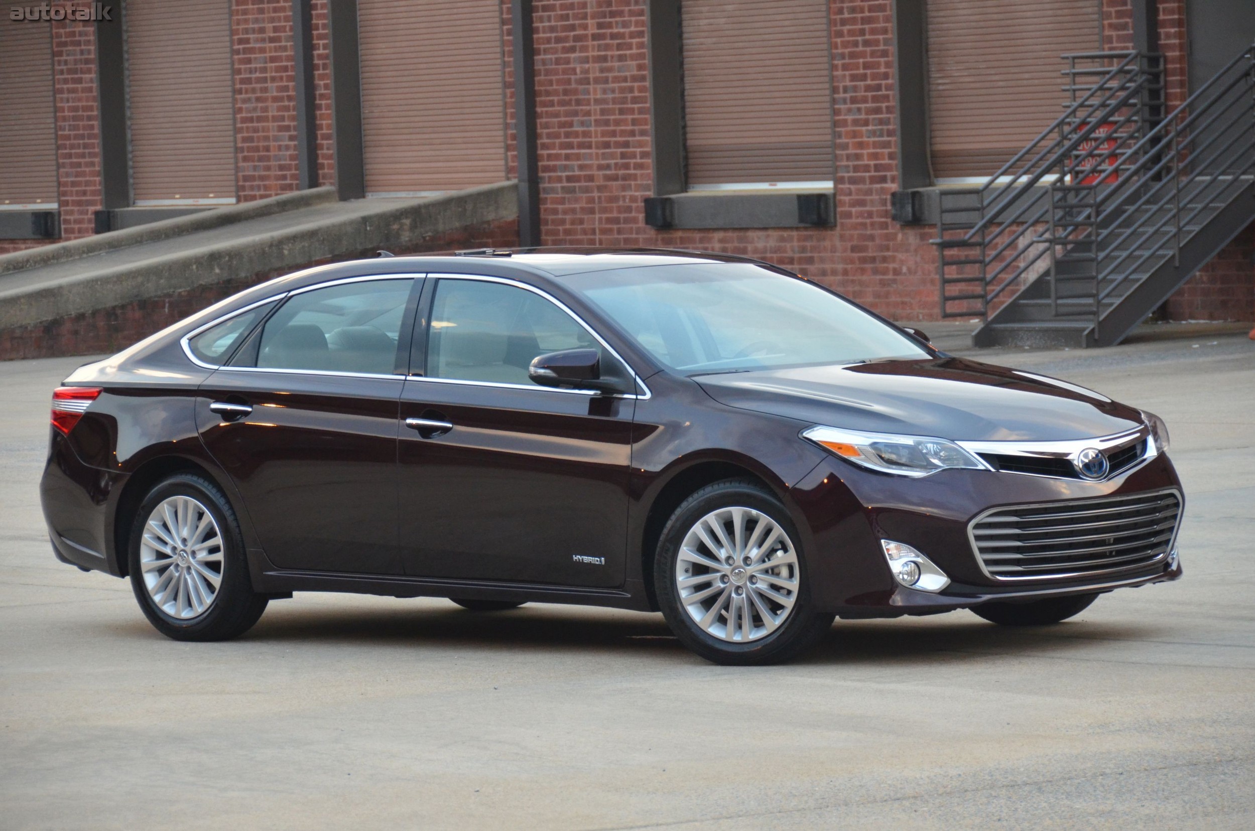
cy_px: 416
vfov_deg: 8.7
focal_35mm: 158
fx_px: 5479
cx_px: 628
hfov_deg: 13.1
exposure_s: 1/320
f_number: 5.3
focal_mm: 105
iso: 1600
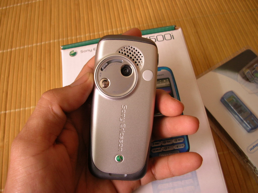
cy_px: 96
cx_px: 129
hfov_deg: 52.6
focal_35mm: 35
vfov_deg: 40.7
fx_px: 261
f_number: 2.8
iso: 50
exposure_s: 1/6.7
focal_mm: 5.8
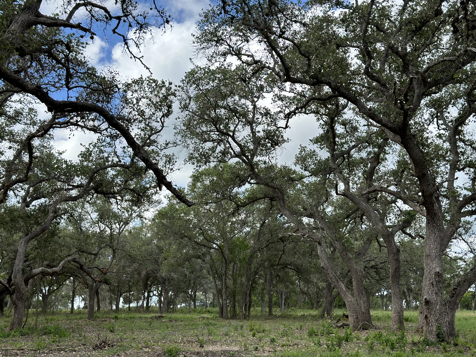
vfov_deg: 30.3
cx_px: 238
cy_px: 178
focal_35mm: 48
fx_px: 660
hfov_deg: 39.7
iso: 100
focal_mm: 6.86
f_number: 1.78
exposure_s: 1/3367
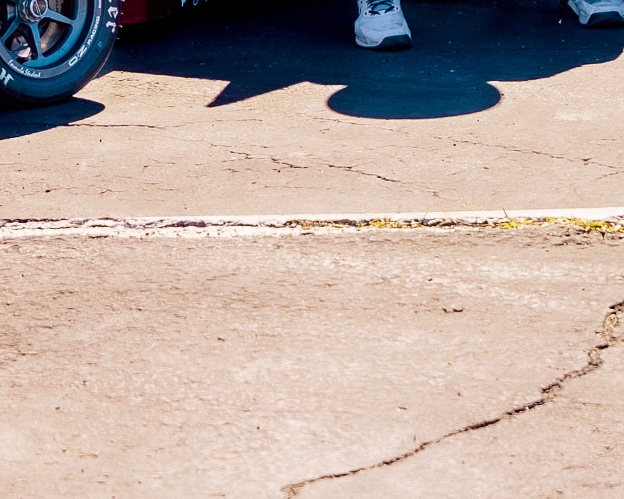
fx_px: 3601
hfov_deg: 9.8
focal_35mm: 195
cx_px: 681
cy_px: -551
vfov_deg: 7.6
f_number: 2.8
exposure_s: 1/1600
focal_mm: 35
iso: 50
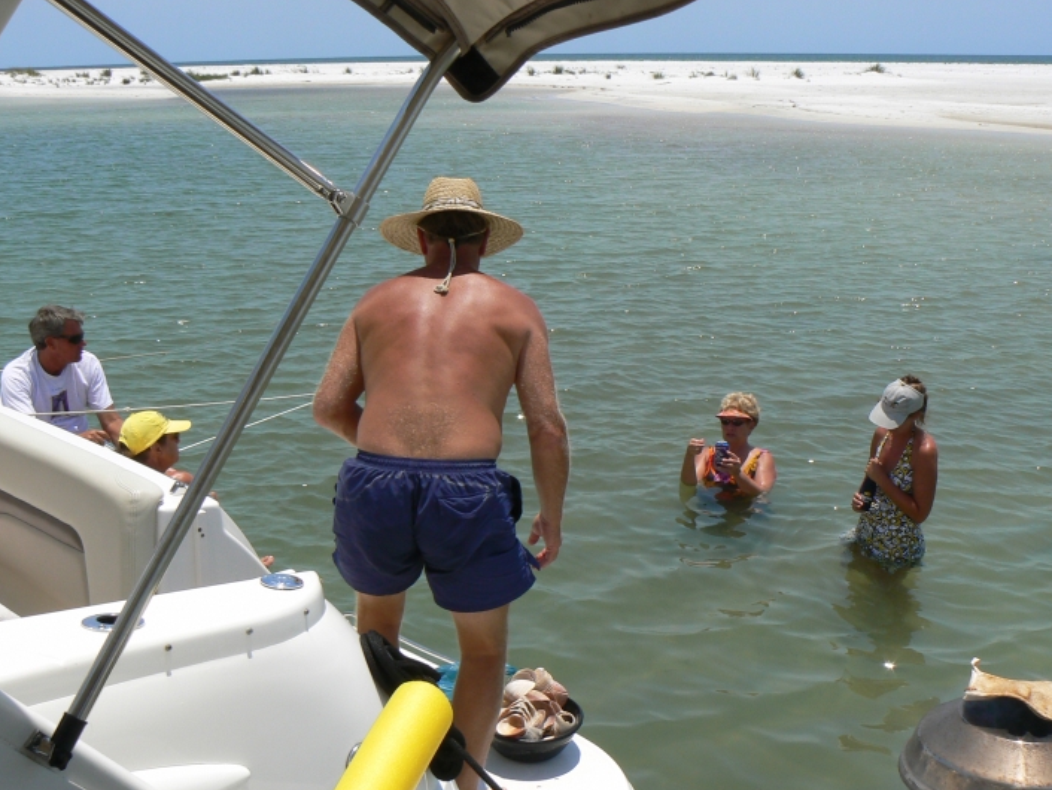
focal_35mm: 42
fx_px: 1277
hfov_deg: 44.8
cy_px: 453
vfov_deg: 34.3
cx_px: 527
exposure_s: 1/500
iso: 80
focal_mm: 6
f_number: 8
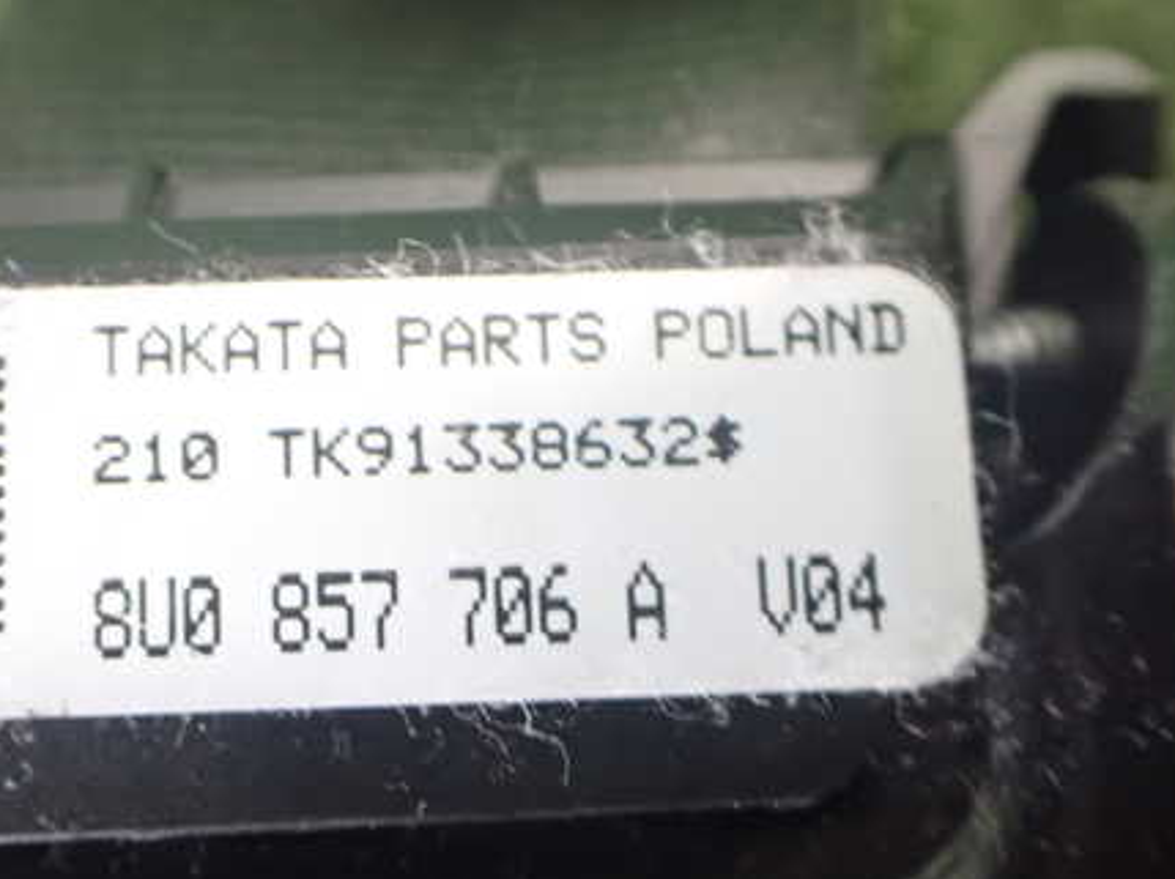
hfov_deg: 44.3
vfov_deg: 34.2
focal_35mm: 42
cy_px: 526
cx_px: 416
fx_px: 1424
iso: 1250
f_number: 2.3
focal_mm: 5.4
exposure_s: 1/30
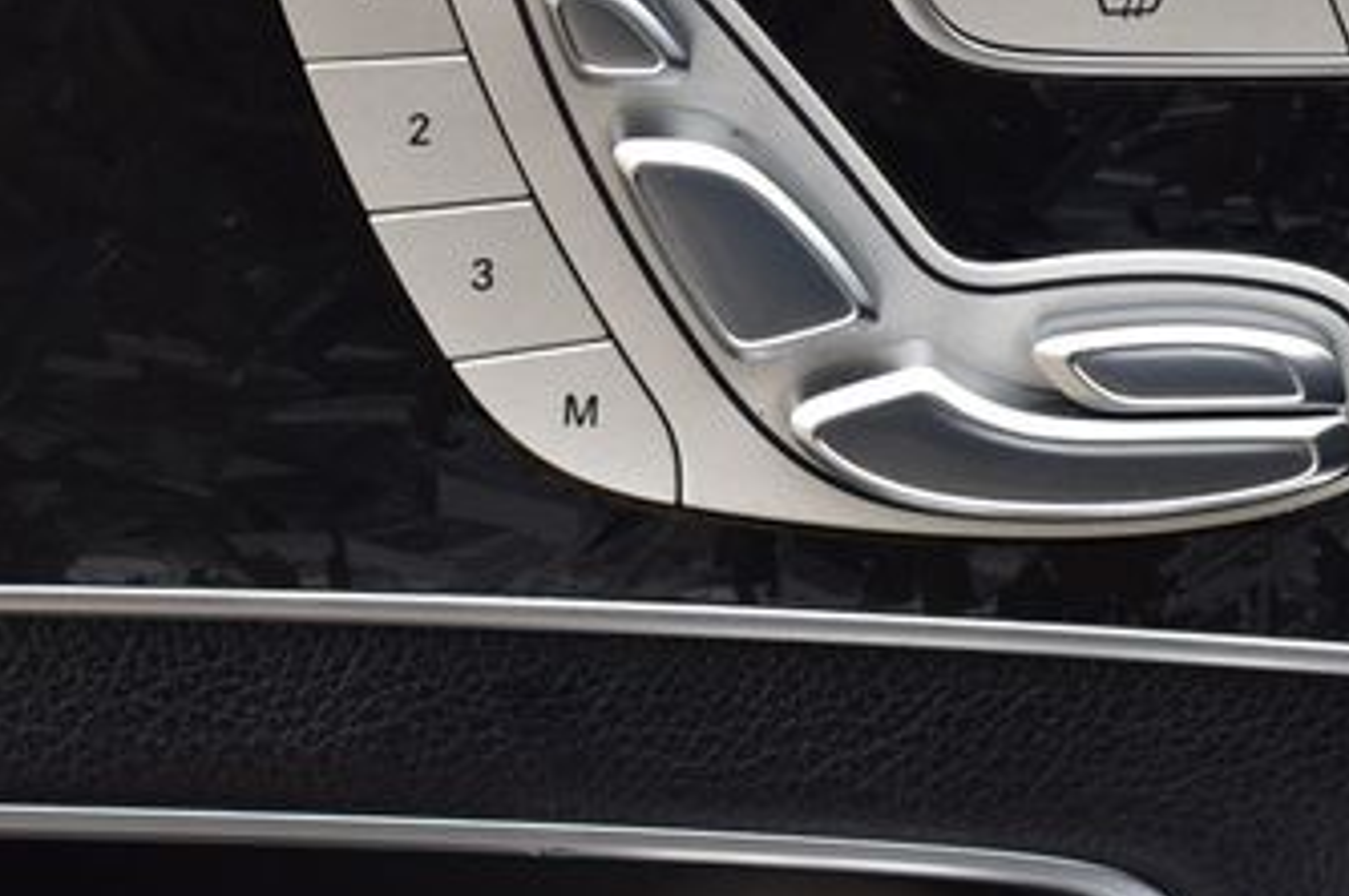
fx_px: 5913
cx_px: 933
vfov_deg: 8.7
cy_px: 258
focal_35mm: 158
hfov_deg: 13.0
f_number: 8
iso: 400
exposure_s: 1/60
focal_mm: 55
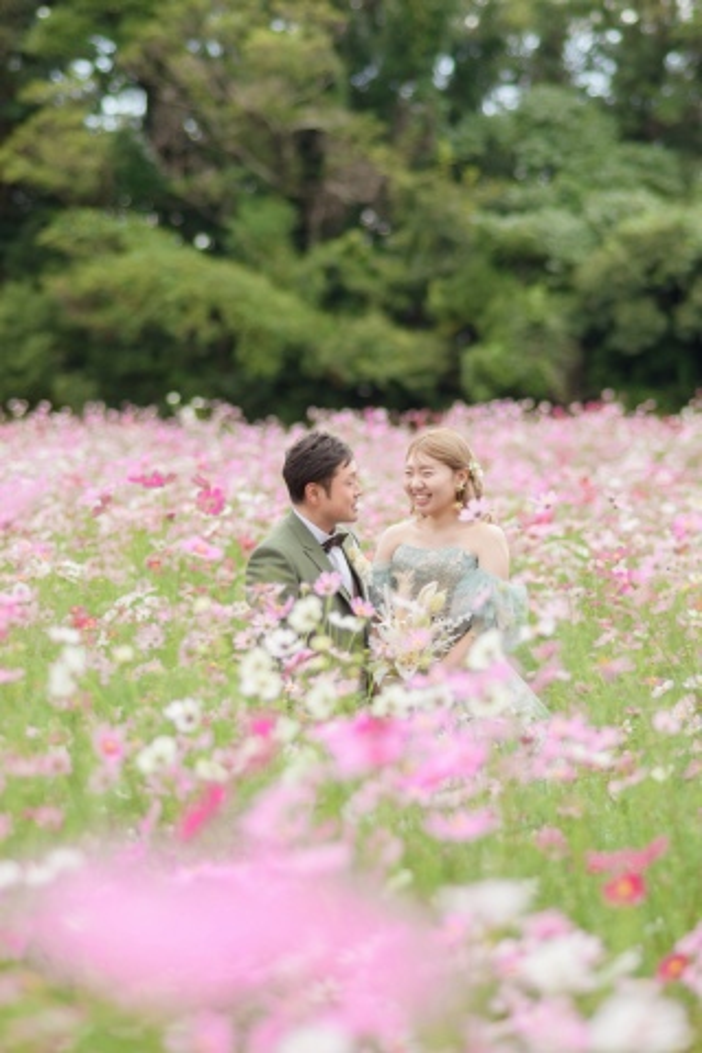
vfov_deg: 16.1
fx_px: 3714
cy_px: 526
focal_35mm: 127
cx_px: 351
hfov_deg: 10.8
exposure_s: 1/500
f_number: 2
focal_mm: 85
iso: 100
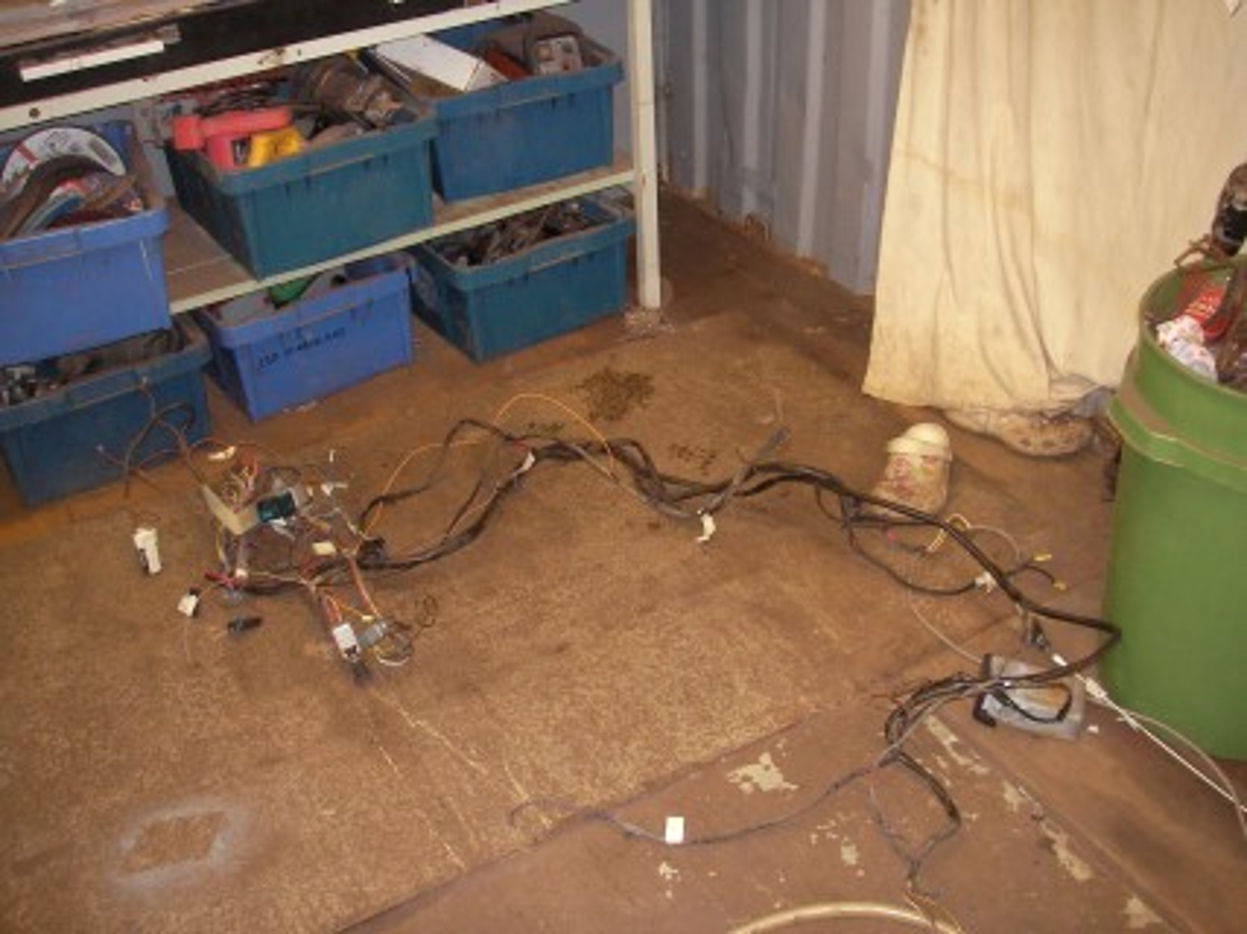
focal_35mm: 38
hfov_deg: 49.0
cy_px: 467
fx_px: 1369
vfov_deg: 37.7
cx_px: 624
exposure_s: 1/30
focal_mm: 6.3
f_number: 3.3
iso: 187
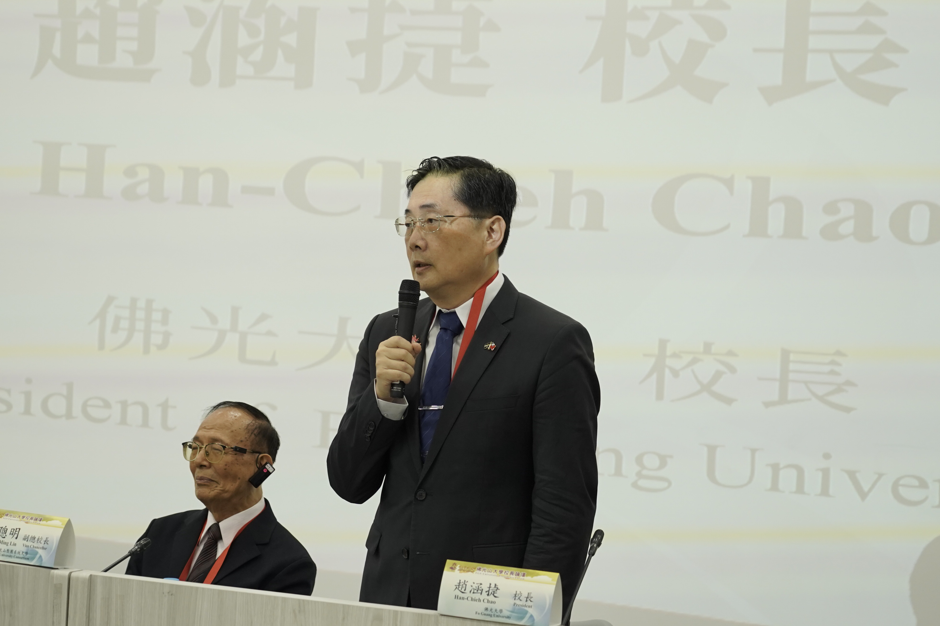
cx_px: 470
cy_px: 313
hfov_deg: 18.4
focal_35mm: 111
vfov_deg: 12.3
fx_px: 2898
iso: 1250
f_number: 4
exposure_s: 1/125
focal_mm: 74
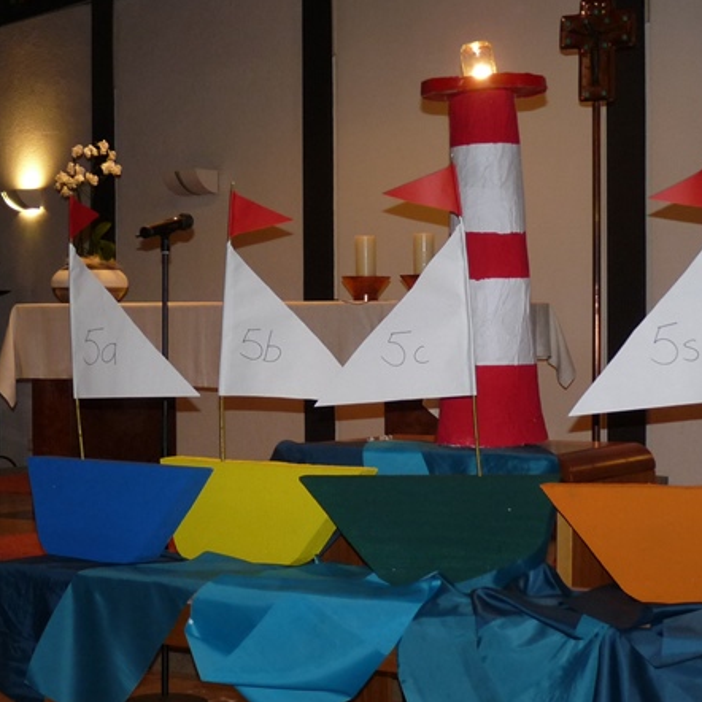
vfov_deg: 26.1
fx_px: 1514
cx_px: 397
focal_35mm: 66
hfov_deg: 26.1
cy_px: 351
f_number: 3
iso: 160
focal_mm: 6.9
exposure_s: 1/30
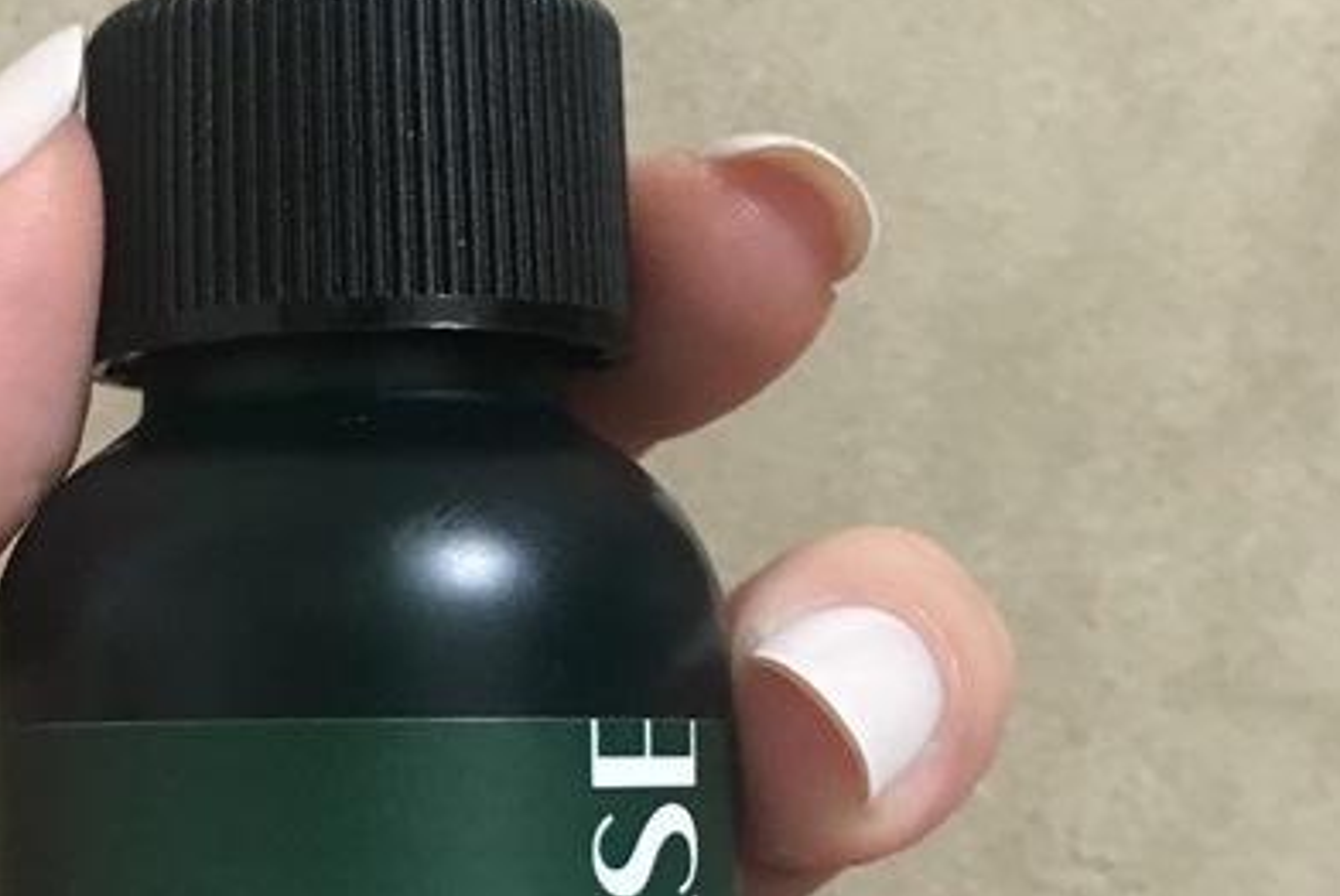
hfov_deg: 24.4
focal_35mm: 82
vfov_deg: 16.6
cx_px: 321
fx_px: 3054
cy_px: 706
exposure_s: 1/17
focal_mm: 4.15
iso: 200
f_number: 2.2
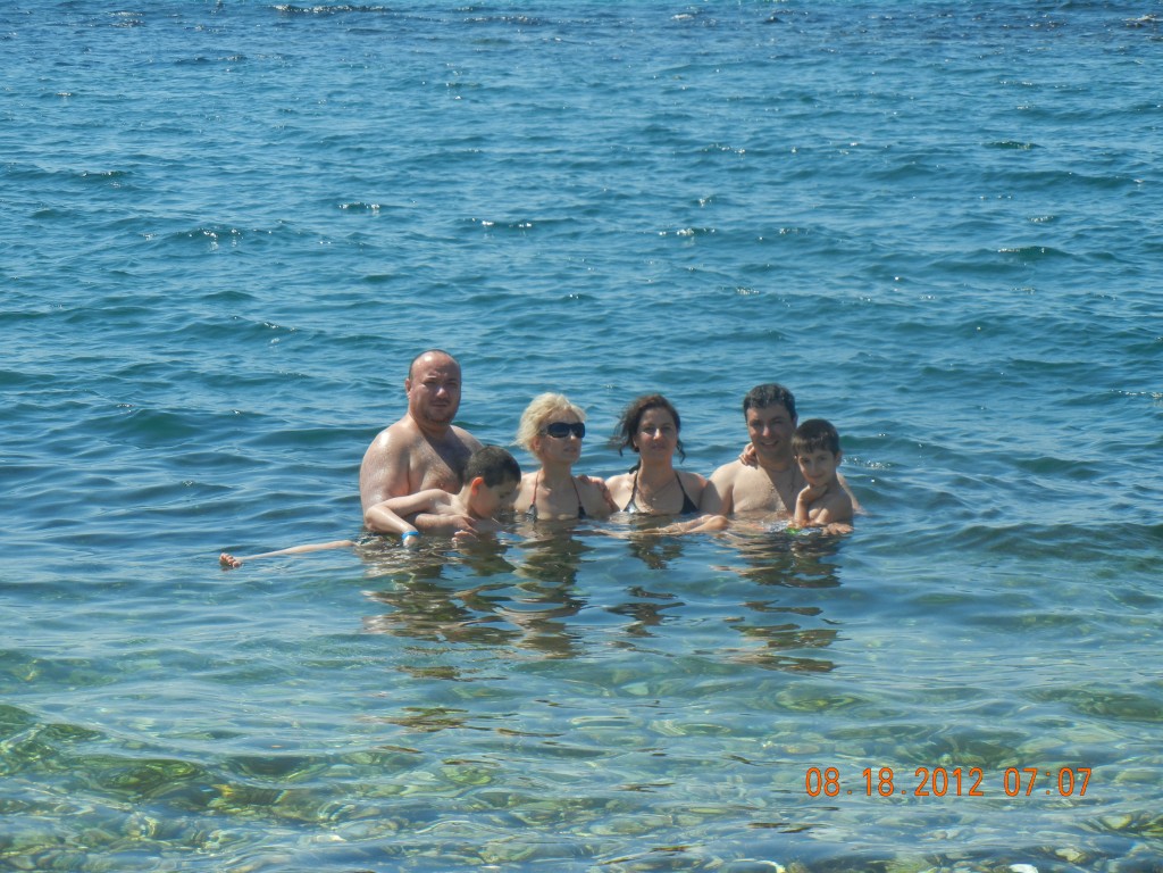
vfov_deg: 11.1
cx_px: 582
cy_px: 436
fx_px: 4468
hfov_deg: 14.8
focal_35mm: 133
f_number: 4.6
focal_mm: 24
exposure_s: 1/858
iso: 160
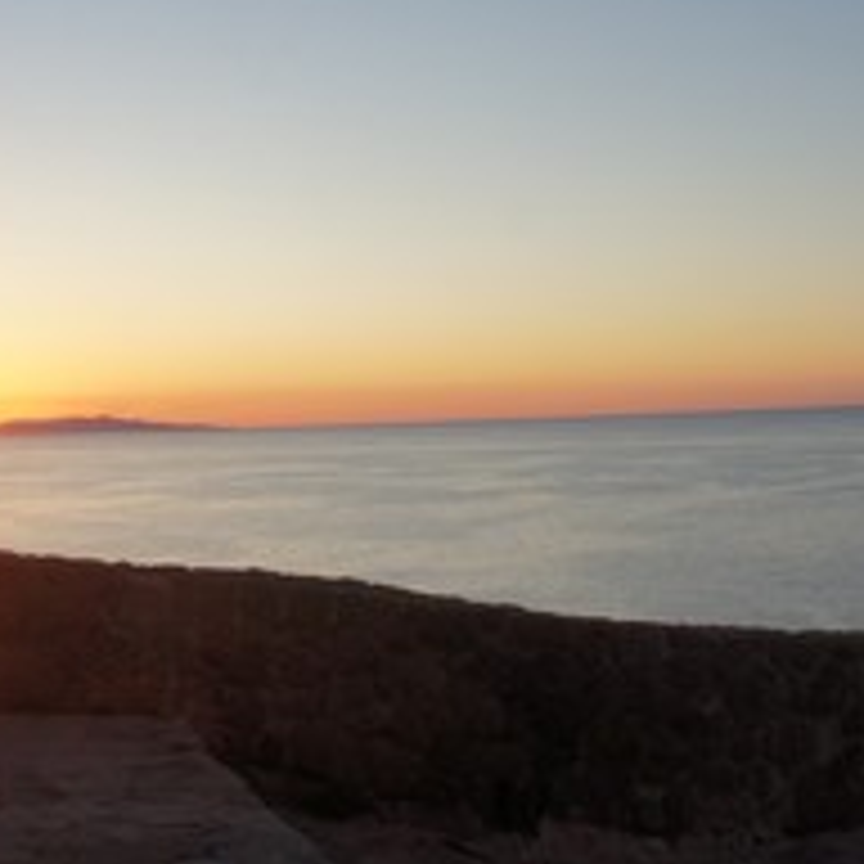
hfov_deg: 31.0
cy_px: 261
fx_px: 1553
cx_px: 328
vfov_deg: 30.8
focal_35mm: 55
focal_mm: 18
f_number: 7.1
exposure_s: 1/125
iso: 200
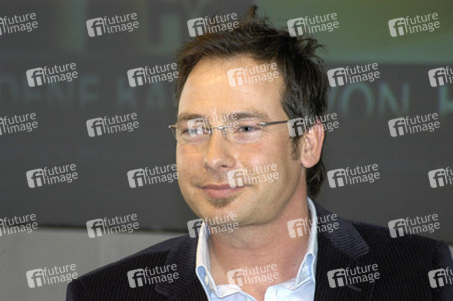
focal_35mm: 450
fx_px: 5658
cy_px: 150
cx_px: 226
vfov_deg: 3.1
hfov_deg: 4.6
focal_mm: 300
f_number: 6.3
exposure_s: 1/125
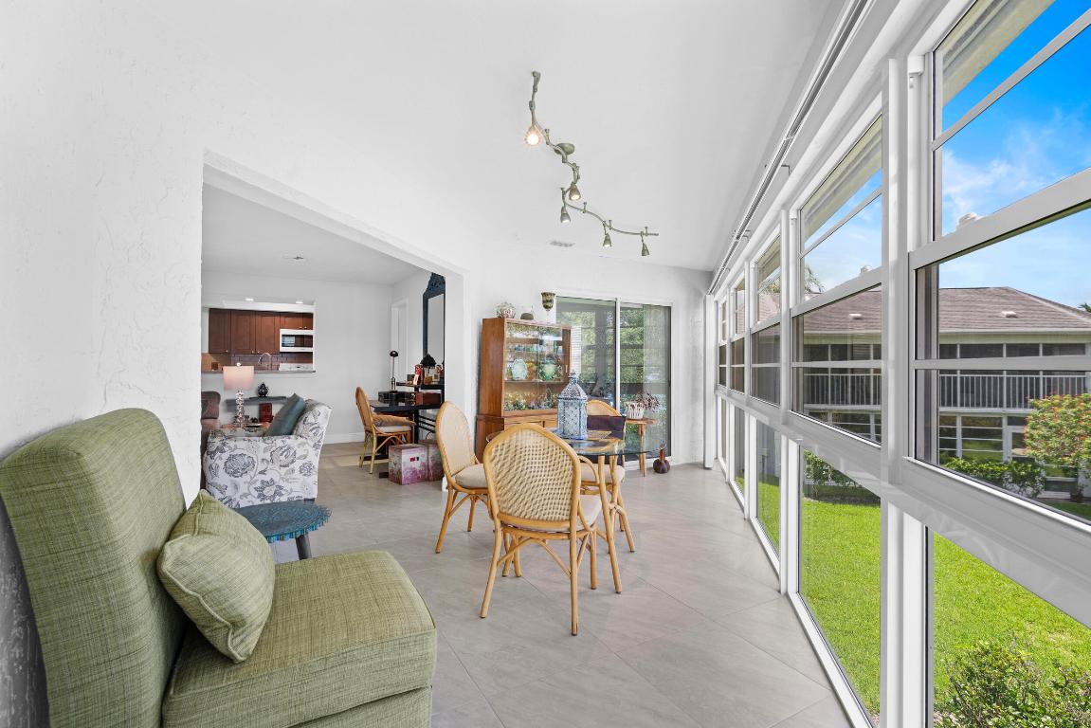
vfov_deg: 73.8
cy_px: 364
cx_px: 546
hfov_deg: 96.7
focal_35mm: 16
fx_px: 485
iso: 100
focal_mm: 16
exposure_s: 1/100
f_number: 8
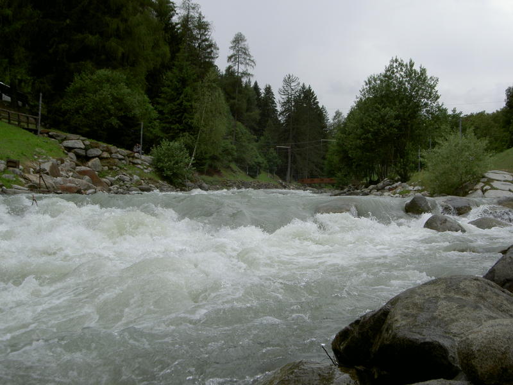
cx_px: 256
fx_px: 815
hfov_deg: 34.9
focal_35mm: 55
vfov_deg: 26.6
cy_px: 192
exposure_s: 1/200
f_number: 5.5
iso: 50
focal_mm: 11.3
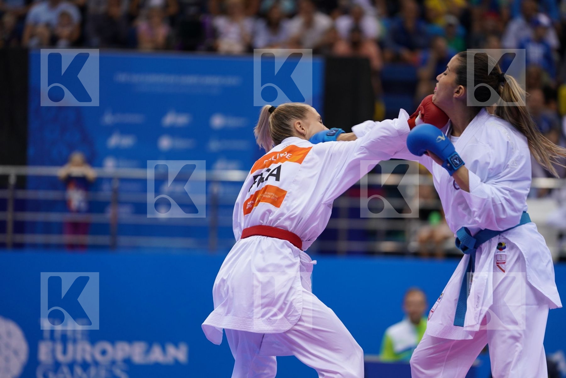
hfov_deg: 10.3
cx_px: 283
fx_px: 3144
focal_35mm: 200
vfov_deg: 6.9
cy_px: 189
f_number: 2.8
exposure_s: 1/800
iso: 1000
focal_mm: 200
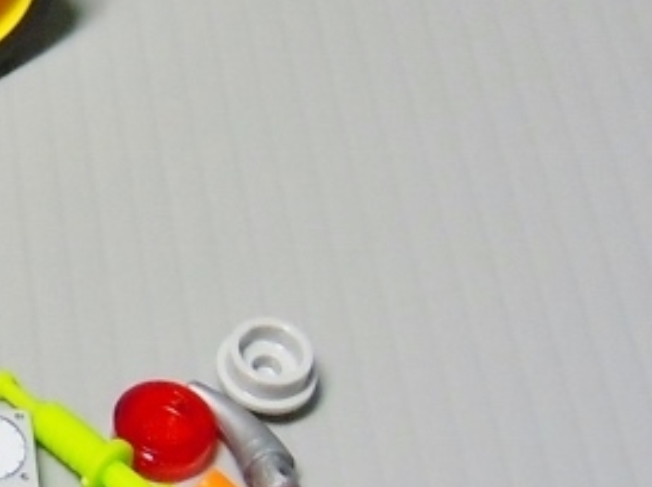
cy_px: -29
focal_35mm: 94
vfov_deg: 15.3
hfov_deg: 18.8
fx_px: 1768
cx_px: -275
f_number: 3.5
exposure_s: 1/30
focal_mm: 5.4
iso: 200
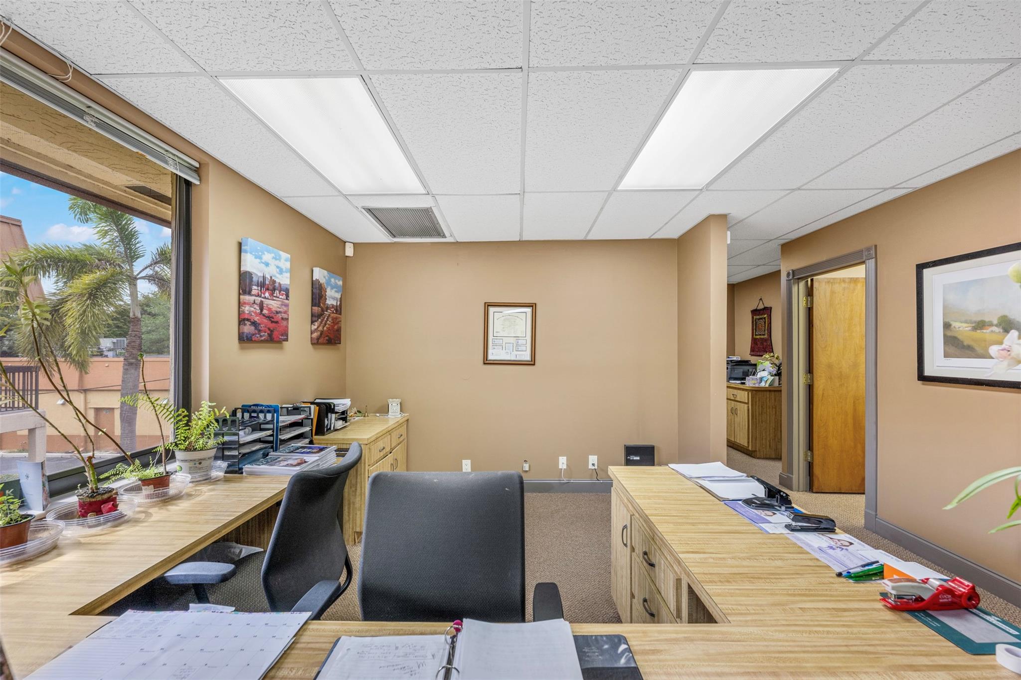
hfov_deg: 104.3
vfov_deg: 81.2
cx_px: 510
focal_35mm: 14
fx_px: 397
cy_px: 340
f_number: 8
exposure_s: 1/5
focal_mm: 14
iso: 200
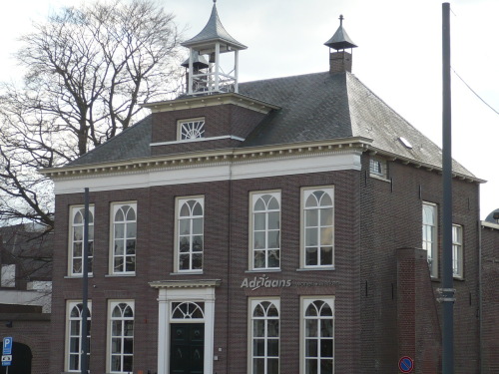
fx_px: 1240
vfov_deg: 17.2
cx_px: 250
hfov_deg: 22.8
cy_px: 187
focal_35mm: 86
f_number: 3.8
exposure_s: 1/320
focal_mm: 10.4
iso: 100
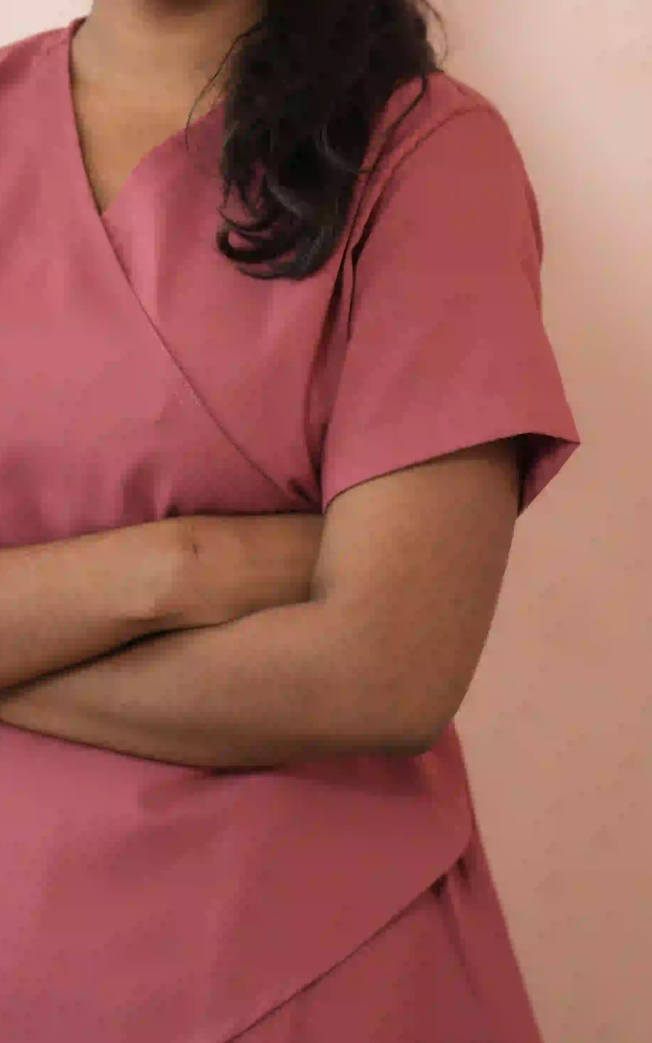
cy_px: 271
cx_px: 132
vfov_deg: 17.2
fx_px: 3439
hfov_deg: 10.8
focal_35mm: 121
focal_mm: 50
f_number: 2
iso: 1600
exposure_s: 1/640
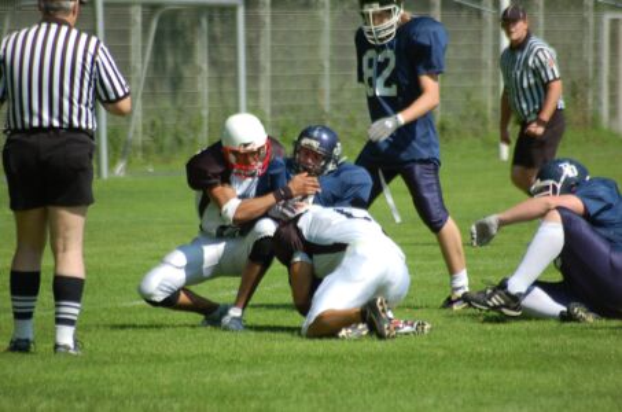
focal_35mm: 450
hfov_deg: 4.6
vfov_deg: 3.0
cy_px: 206
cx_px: 311
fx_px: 7759
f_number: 5.6
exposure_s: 1/1000
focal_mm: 300
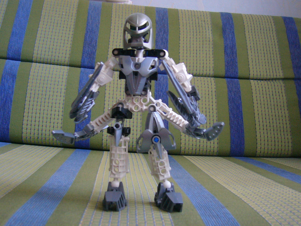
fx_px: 391
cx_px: 150
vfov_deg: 32.2
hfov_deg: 42.1
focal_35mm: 45
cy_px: 113
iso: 200
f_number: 3.2
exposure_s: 1/8
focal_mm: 7.5
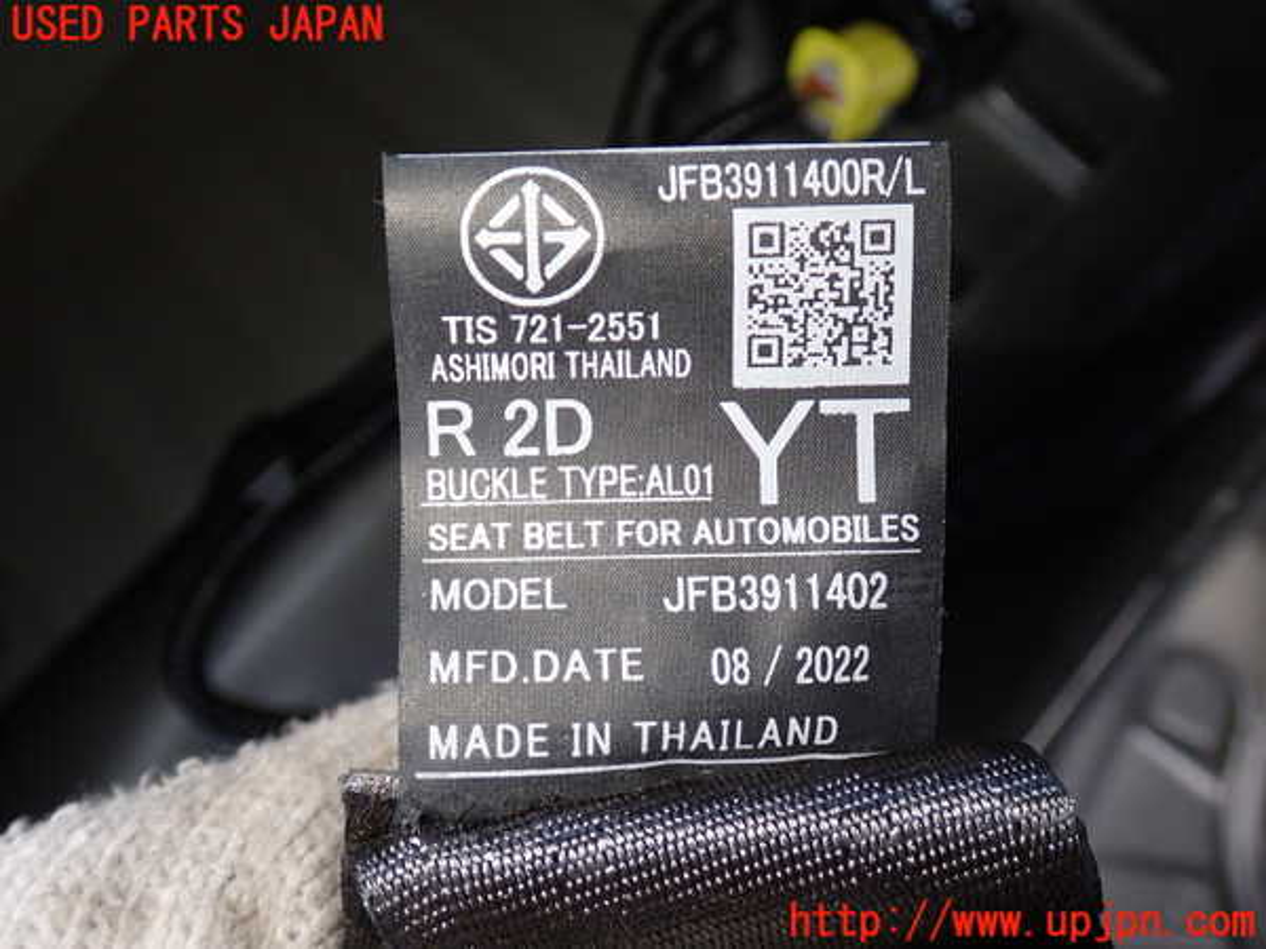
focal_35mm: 38
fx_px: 1390
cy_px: 474
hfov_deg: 49.0
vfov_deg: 37.7
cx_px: 633
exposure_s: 1/40
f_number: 2.7
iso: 200
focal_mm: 6.83
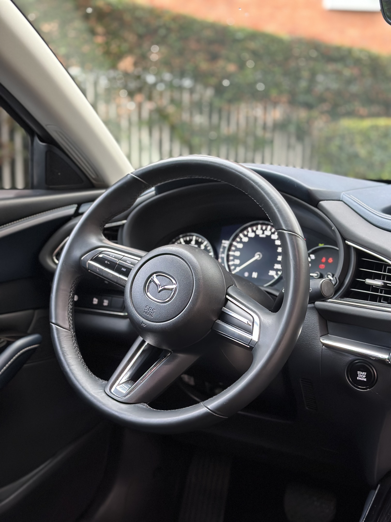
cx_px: 196
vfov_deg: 39.7
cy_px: 261
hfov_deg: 30.3
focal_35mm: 48
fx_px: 723
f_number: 1.78
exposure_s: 1/33
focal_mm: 6.86
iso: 320
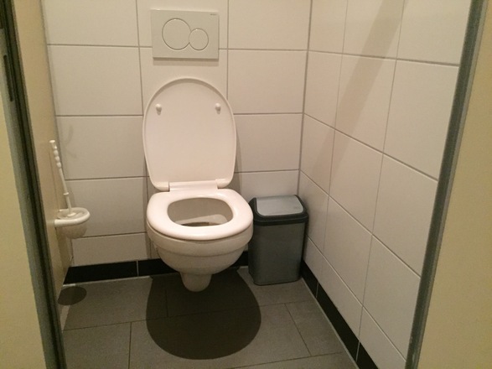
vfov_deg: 48.2
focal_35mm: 29
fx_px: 412
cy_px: 184
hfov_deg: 61.7
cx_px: 246
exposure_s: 1/17
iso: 500
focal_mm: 4.15
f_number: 2.2
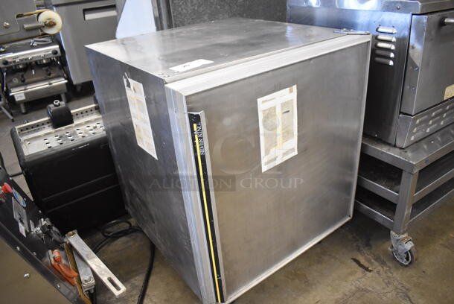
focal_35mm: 27
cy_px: 152
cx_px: 227
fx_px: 341
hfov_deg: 67.3
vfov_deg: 48.0
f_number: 3.5
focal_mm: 18
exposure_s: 1/125
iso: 2200
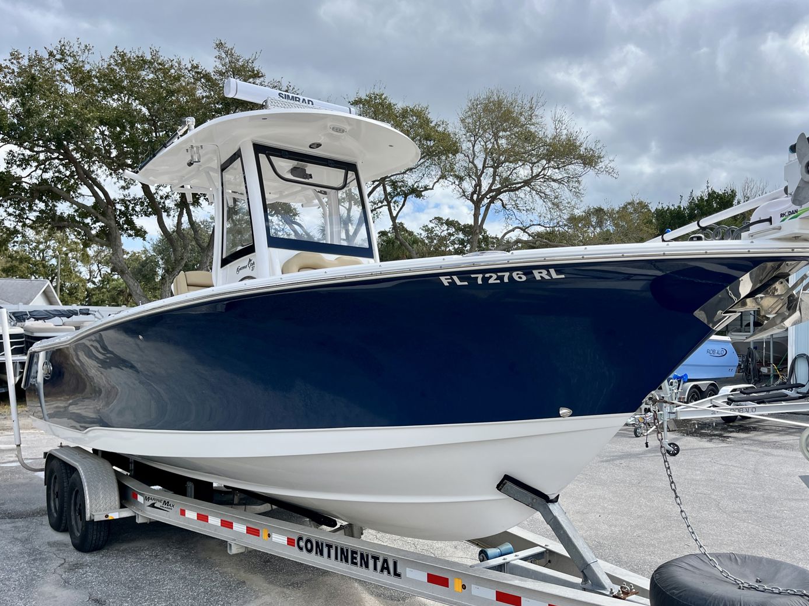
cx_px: 453
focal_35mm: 30
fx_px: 701
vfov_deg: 46.8
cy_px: 322
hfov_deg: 59.8
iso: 50
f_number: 1.6
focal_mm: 5.1
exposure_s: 1/2755
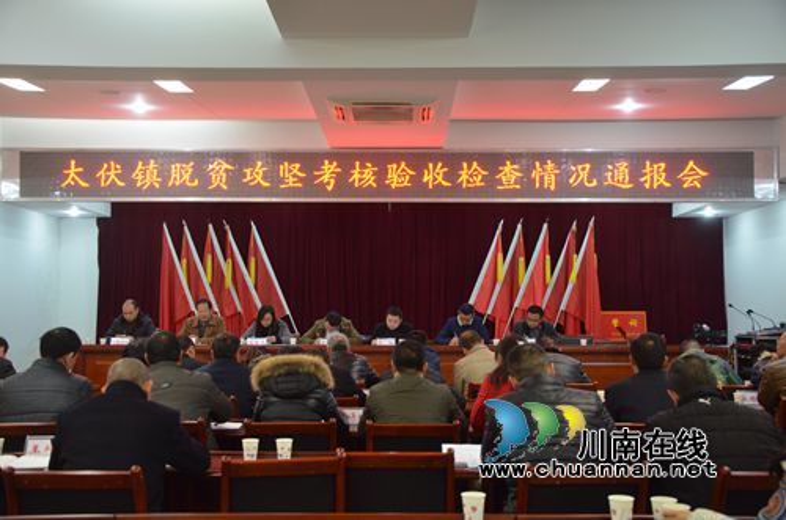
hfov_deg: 46.5
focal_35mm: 42
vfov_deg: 31.7
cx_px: 393
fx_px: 915
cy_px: 260
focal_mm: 28
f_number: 4
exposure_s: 1/25
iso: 1600
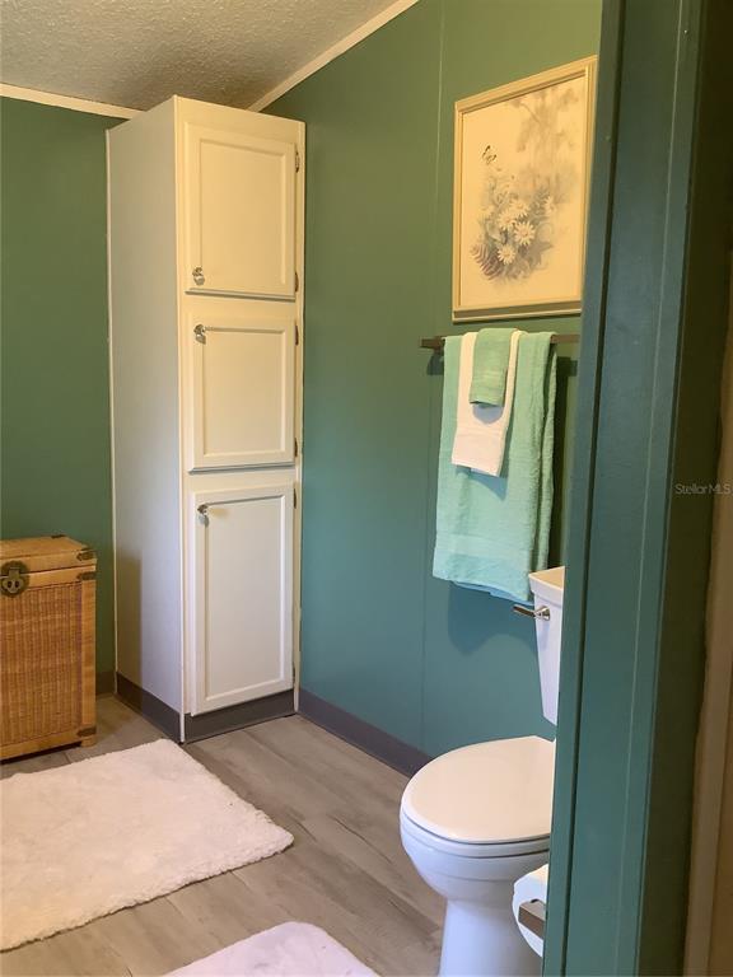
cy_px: 488
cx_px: 366
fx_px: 875
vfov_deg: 58.4
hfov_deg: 45.4
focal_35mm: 31
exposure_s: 1/50
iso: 250
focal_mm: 3.3
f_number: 2.4
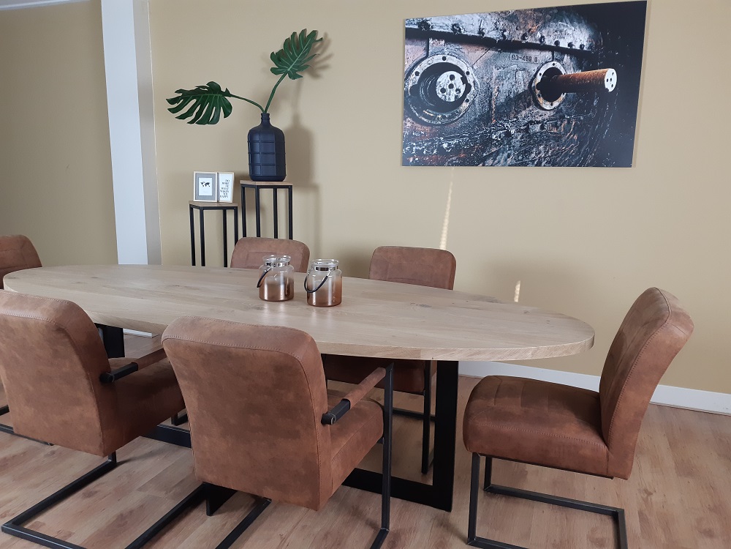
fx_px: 549
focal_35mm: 26
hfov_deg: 67.3
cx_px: 366
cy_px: 274
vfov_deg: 53.1
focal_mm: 3.93
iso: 125
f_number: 1.7
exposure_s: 1/33
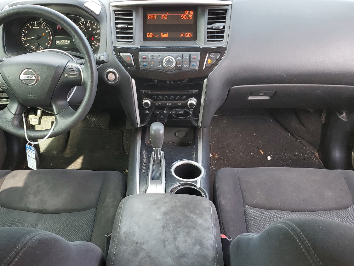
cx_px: 151
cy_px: 159
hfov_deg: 50.0
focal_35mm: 37
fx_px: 378
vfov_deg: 38.5
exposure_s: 1/120
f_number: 1.5
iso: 78
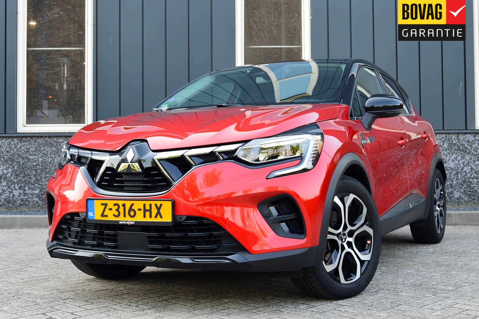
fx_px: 679
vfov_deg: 26.5
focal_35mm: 51
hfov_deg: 38.9
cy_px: 160
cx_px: 240
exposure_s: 1/80
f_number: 9
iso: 400
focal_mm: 34
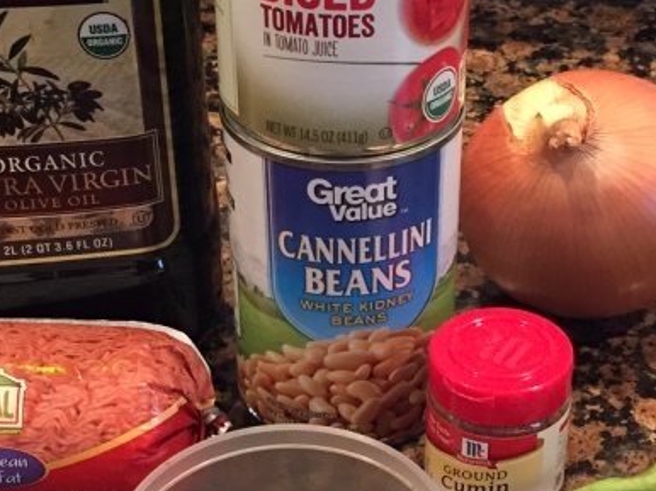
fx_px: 1458
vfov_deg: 19.1
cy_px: 326
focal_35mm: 77
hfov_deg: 25.3
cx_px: 410
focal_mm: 4.15
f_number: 2.2
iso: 250
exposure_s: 1/20
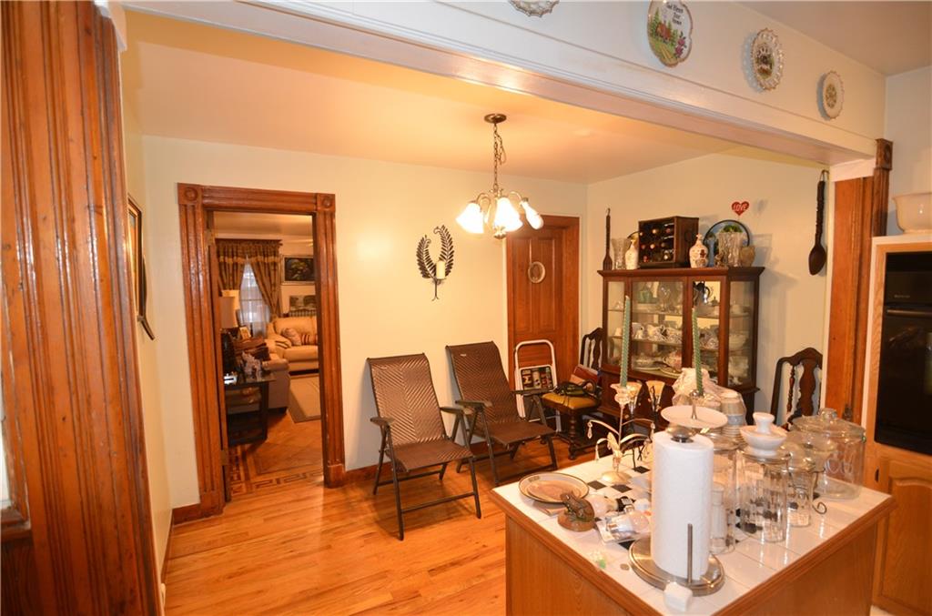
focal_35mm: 16
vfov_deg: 71.7
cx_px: 466
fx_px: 426
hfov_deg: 95.1
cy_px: 308
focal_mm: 11
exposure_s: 1/60
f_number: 2.8
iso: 800
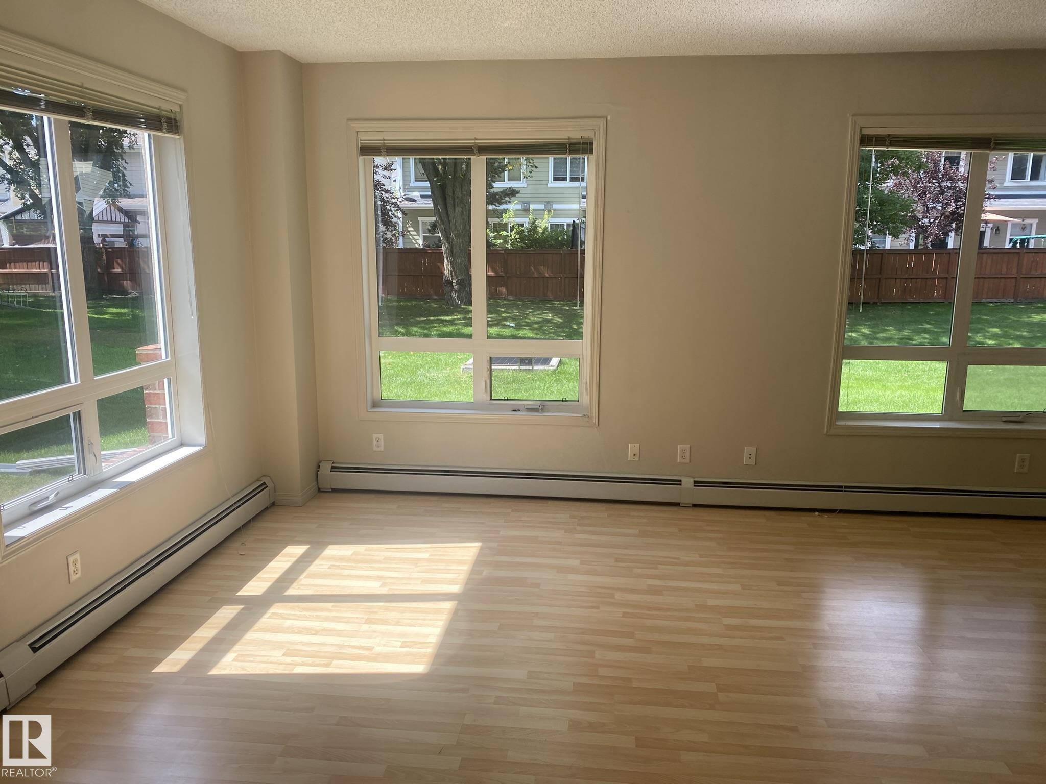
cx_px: 523
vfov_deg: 53.1
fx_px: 786
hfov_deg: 67.3
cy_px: 392
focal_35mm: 26
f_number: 1.8
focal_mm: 4.25
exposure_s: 1/387
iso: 32
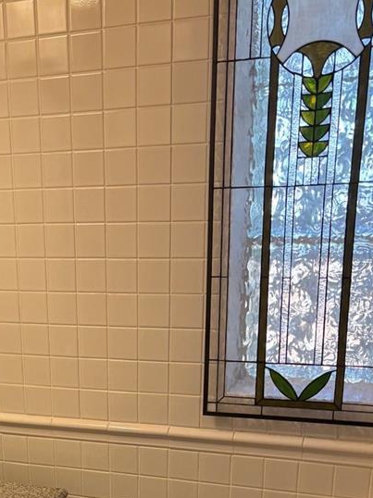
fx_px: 834
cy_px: 494
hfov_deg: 24.6
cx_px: 53
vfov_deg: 30.9
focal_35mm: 58
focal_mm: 5.96
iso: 80
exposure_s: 1/120
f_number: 1.6
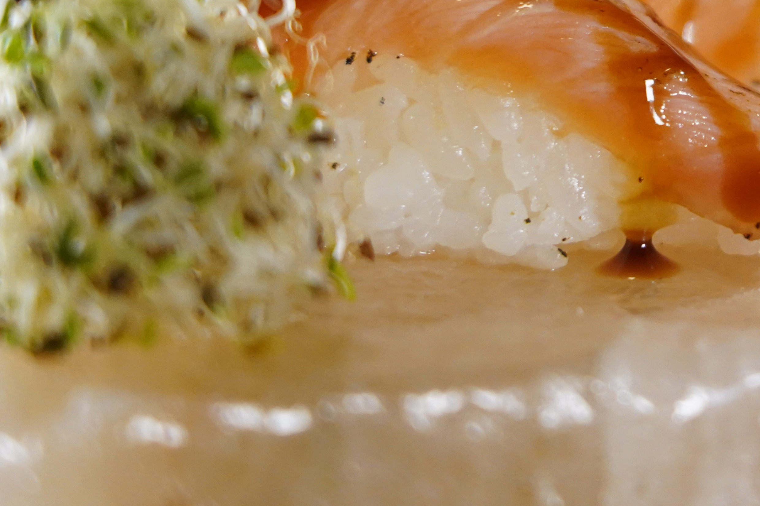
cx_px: 871
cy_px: -2
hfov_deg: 8.1
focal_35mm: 252
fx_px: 5320
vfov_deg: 5.4
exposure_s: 1/160
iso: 3200
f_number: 4
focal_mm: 104
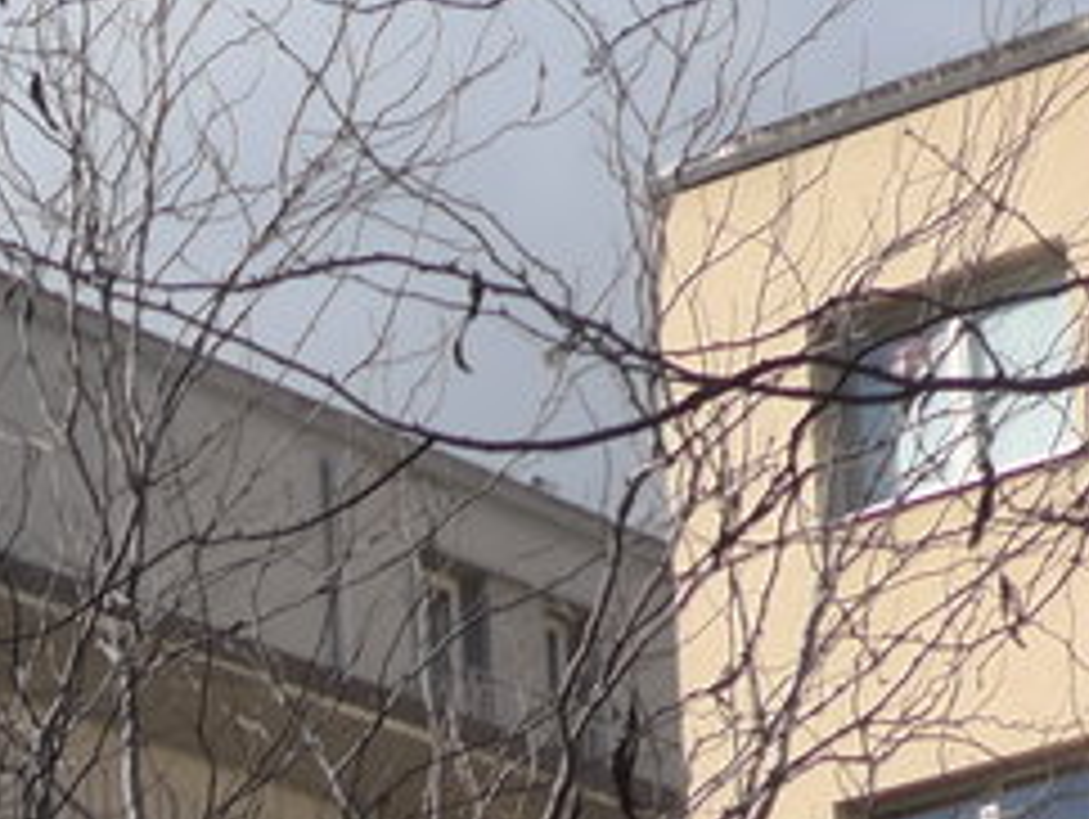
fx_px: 6078
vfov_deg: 7.2
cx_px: -958
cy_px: 2016
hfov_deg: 9.7
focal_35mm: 193
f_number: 4.5
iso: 160
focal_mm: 8
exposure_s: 1/800
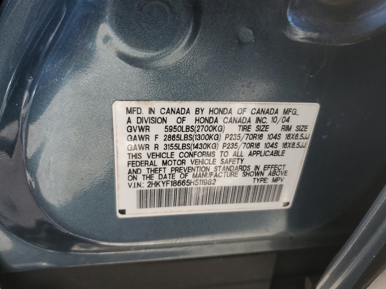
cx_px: 193
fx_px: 290
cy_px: 144
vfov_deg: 53.1
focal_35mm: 26
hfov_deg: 67.3
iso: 50
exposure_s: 1/476
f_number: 1.5
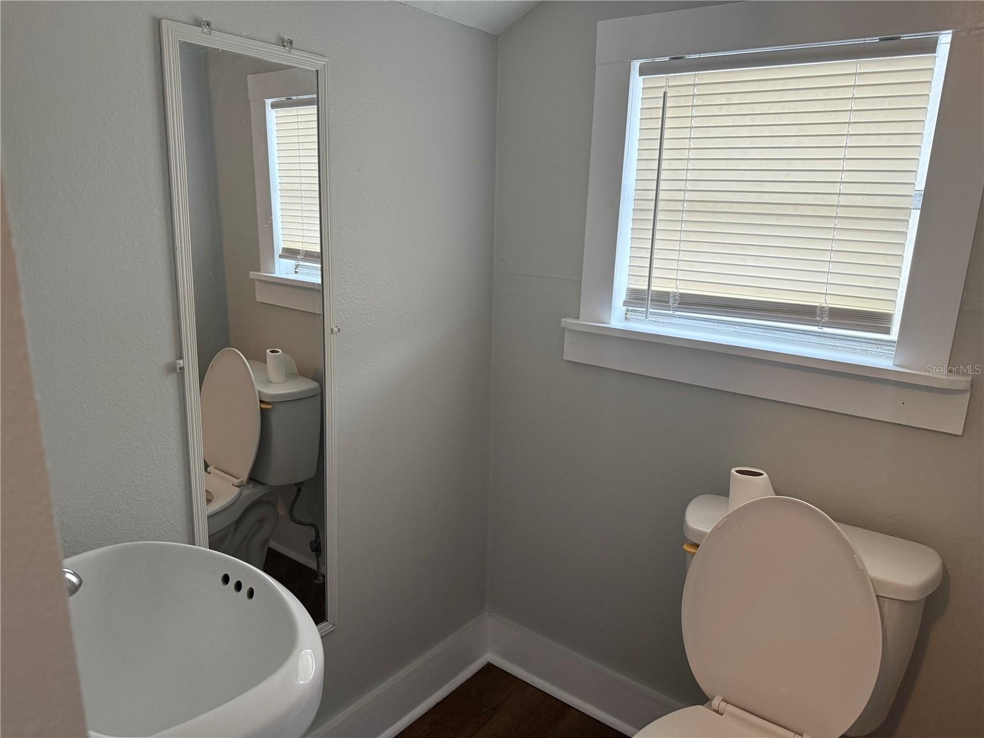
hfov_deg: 71.6
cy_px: 369
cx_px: 492
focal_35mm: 24
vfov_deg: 56.8
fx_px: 682
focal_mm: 6.76
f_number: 1.78
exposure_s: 1/60
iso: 250
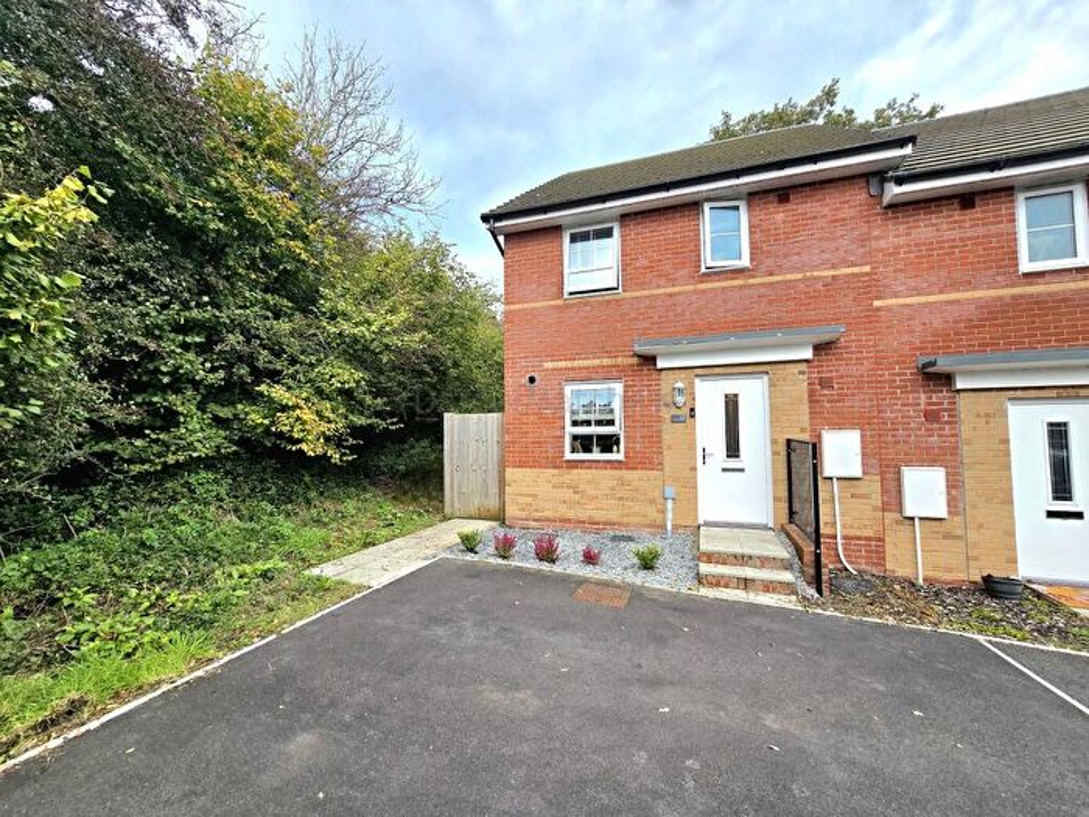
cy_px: 408
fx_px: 409
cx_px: 544
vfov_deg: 89.9
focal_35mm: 13
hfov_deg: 106.2
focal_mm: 2.2
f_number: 2.2
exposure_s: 1/588
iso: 50
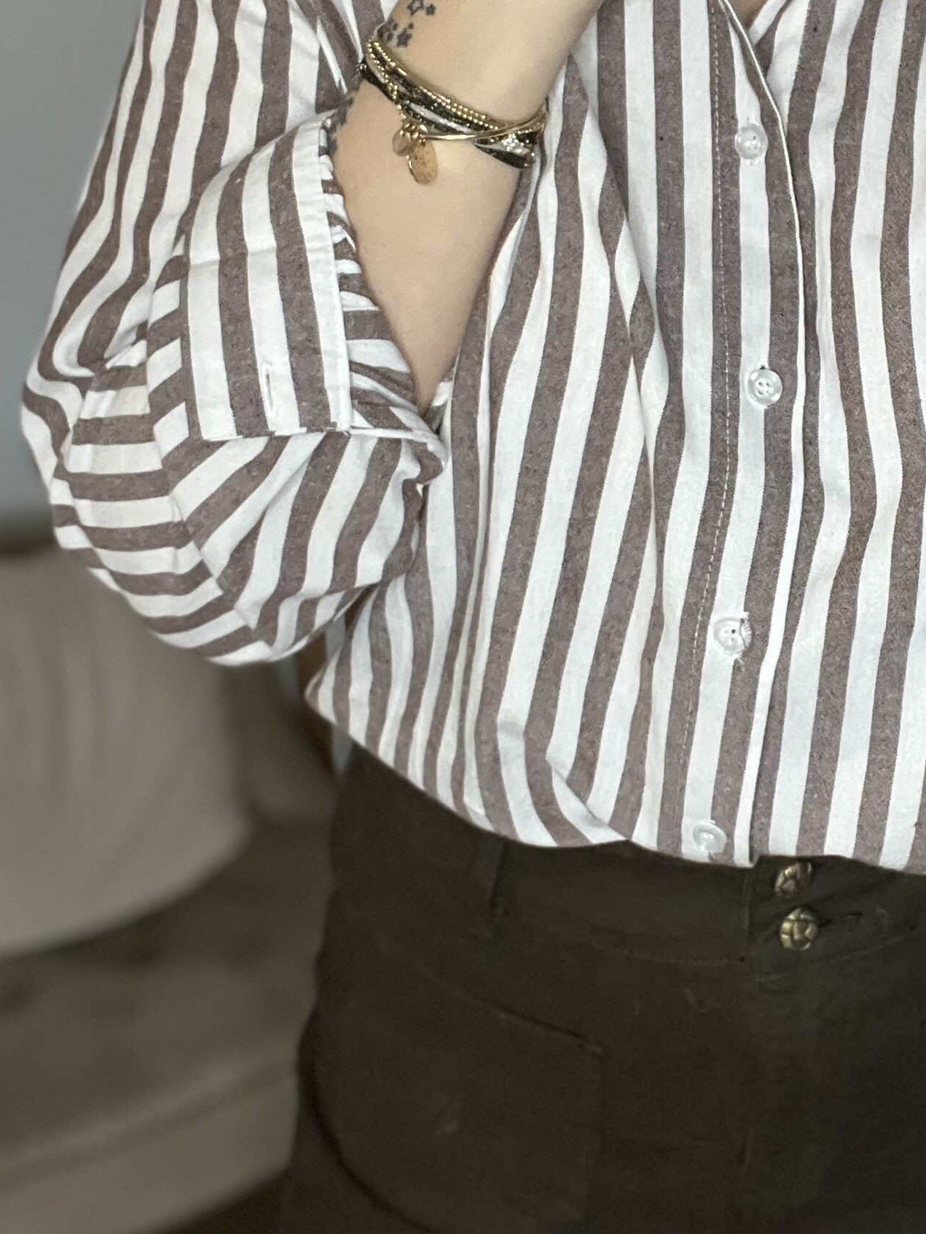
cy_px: 336
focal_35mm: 51
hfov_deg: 27.9
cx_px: 755
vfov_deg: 36.8
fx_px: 1819
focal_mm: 2.71
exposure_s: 1/60
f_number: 2.2
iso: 250
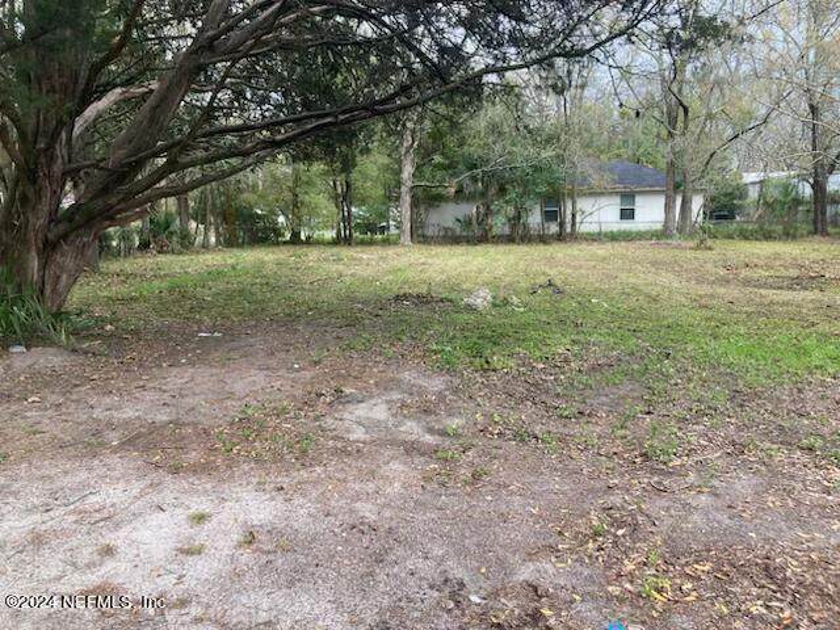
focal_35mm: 28
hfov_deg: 63.4
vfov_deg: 49.7
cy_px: 315
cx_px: 420
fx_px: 679
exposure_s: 1/121
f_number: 1.8
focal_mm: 3.99
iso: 20
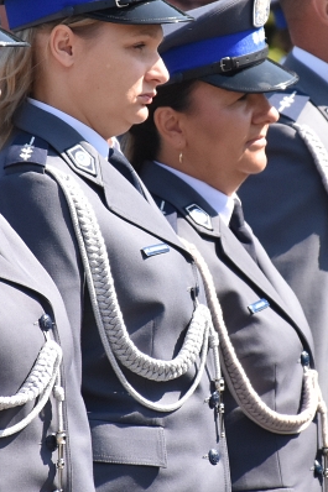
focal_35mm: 570
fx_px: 7796
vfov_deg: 3.6
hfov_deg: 2.4
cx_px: 234
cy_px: 173
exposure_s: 1/2000
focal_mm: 140
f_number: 5.6
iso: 800
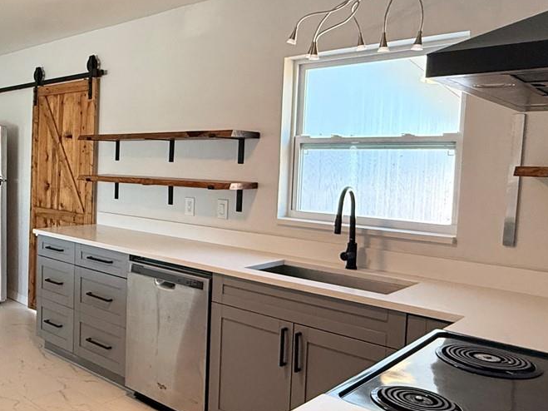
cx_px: 118
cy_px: 196
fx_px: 538
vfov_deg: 41.8
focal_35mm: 34
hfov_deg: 51.0
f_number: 2.2
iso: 320
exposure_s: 1/120
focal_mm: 2.22
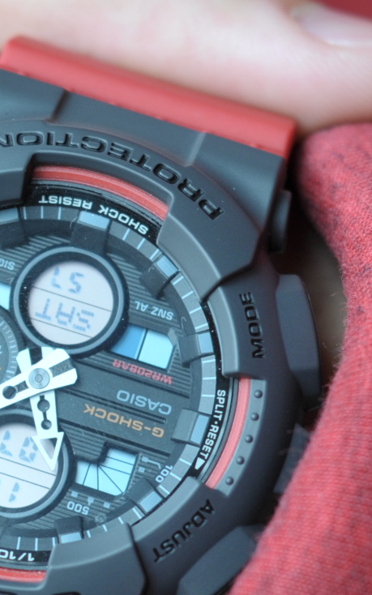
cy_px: 469
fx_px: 3616
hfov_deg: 5.9
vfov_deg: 9.4
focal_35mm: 223
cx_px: -80
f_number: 3.5
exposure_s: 1/250
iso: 200
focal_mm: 50
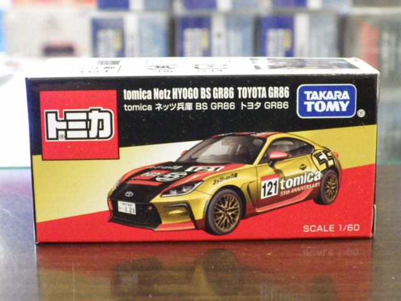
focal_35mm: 71
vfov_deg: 20.7
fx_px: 822
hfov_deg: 27.4
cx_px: 200
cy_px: 150
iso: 1250
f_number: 4.2
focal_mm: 12.8
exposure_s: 1/25
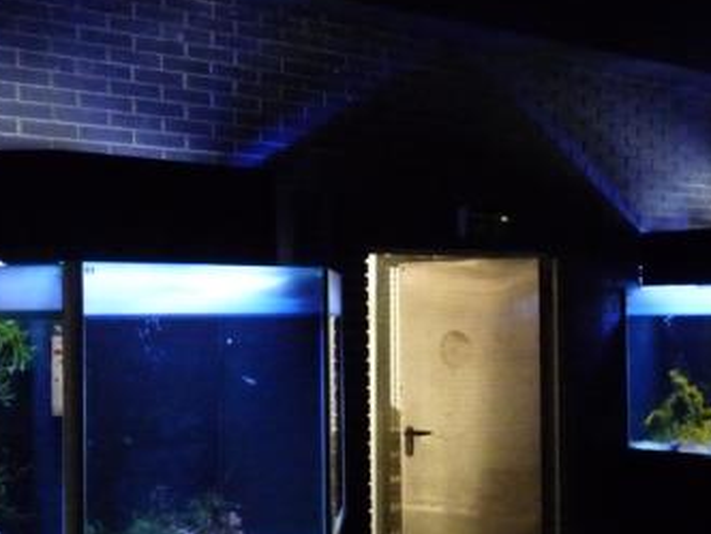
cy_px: 339
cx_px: 413
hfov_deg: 29.8
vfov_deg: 22.5
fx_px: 1335
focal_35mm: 65
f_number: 2.8
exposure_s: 1/13
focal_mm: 4.8
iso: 800
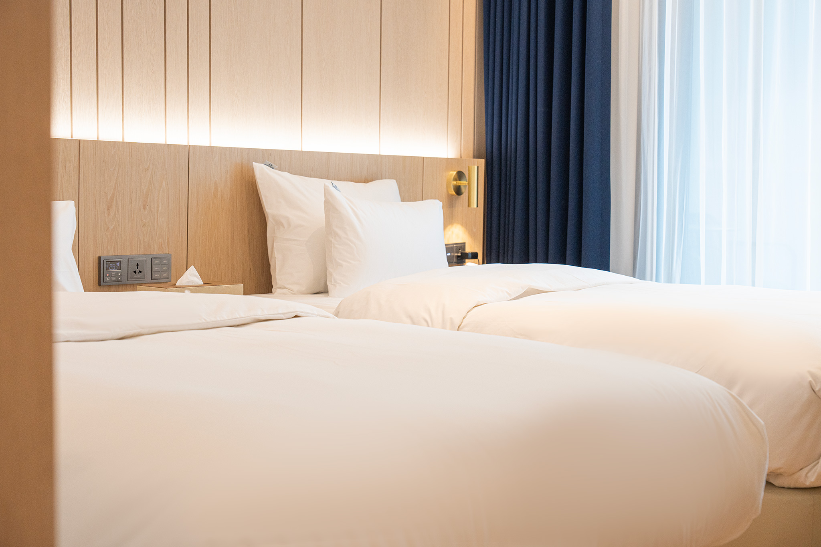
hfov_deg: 38.9
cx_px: 410
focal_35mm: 51
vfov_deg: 26.5
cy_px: 274
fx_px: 1163
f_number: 5
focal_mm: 51
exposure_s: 1/200
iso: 800
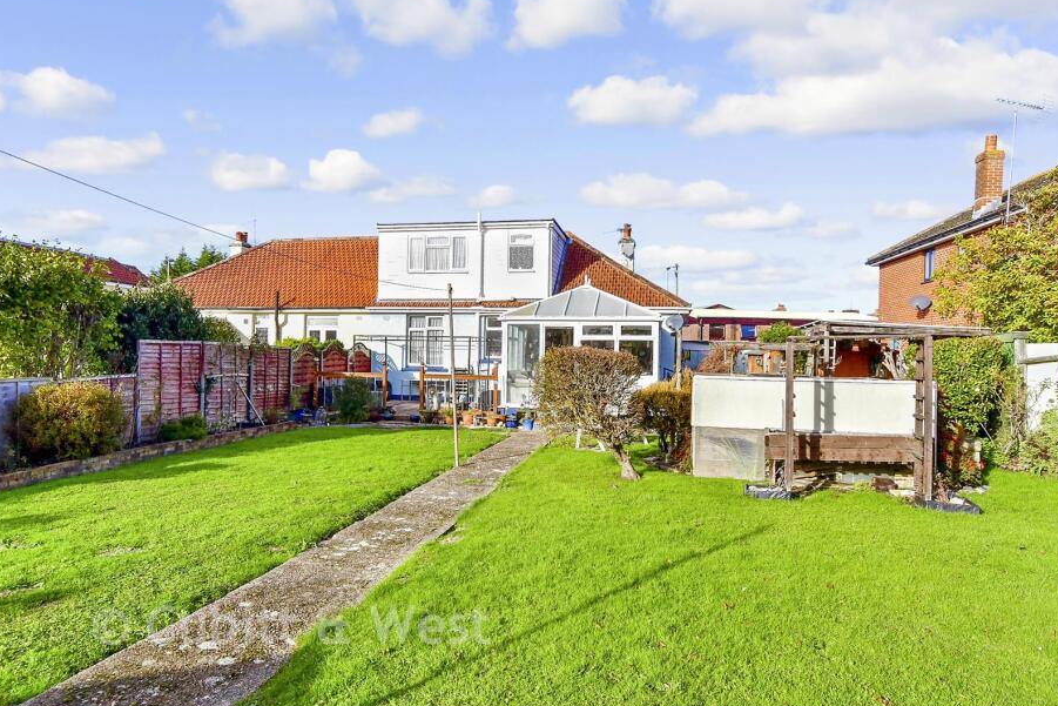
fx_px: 735
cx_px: 483
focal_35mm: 25
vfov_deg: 51.3
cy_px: 351
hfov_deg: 71.4
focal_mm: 15
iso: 400
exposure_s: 1/640
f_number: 8
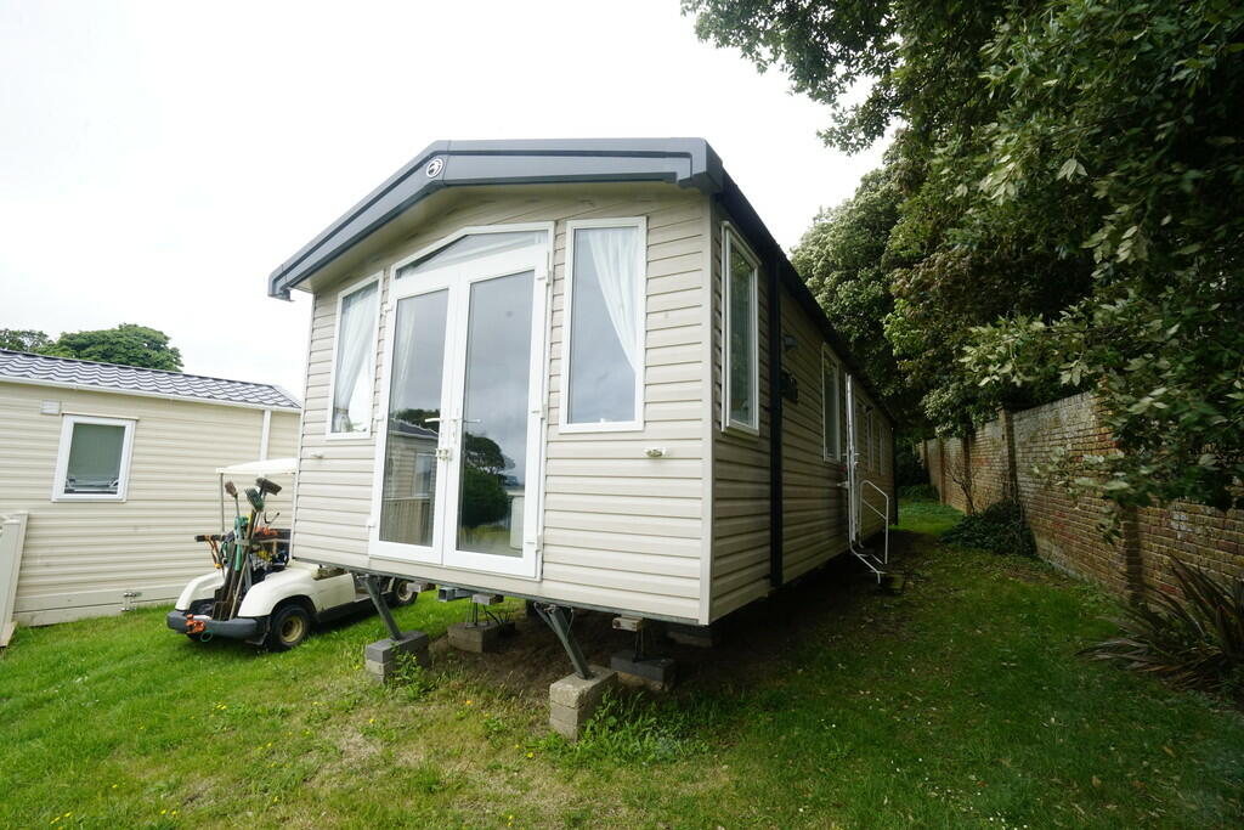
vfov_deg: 73.8
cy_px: 415
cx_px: 622
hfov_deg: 96.7
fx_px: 553
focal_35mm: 16
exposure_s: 1/60
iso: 800
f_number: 16
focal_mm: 16
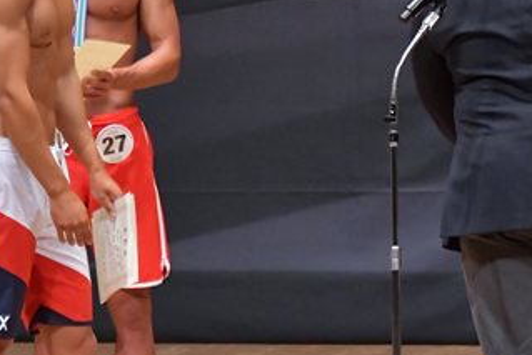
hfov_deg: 3.1
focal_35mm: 655
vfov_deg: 2.1
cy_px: 197
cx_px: 471
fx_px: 9683
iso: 8000
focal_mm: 180
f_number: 5.6
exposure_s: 1/400
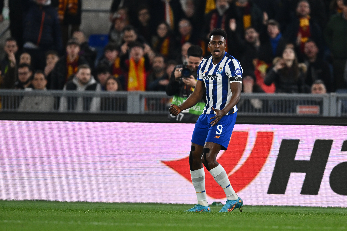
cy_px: 116
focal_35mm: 400
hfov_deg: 5.2
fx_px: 3855
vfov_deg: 3.4
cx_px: 174
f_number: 3.2
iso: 1600
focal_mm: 400
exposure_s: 1/2000
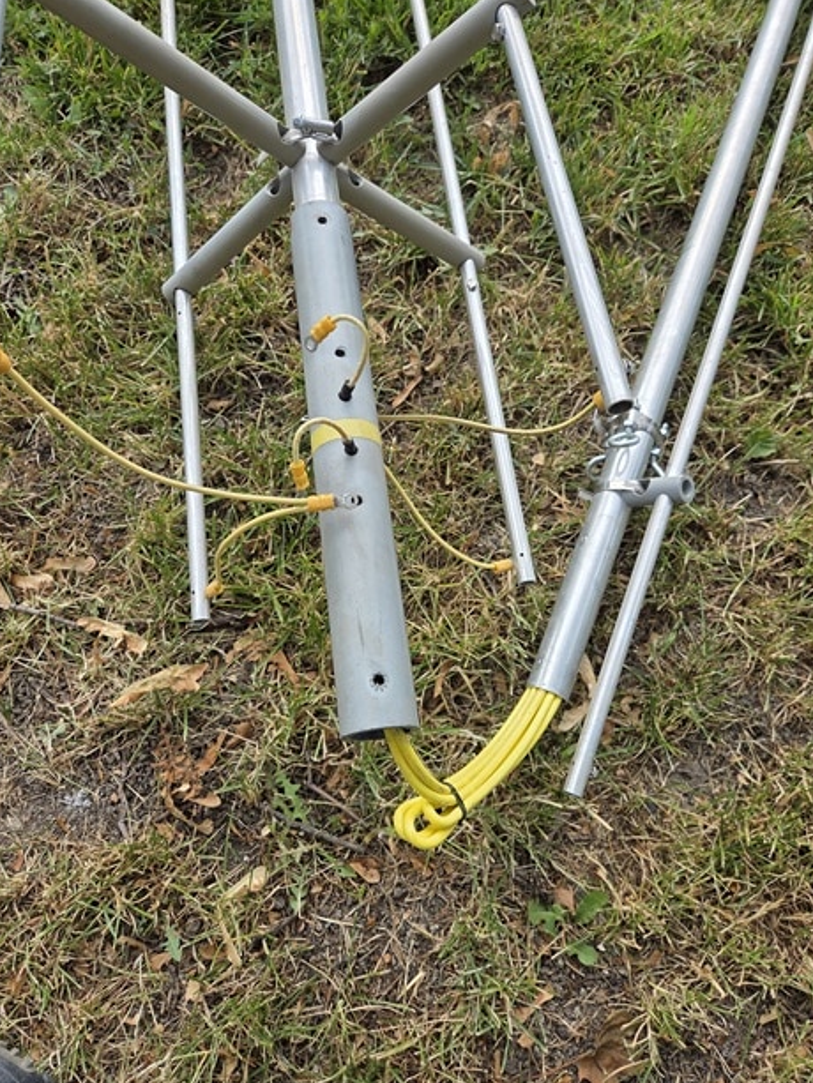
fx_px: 751
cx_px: 410
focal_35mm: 24
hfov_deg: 56.8
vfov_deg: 71.6
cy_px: 558
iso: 80
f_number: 1.8
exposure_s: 1/1606
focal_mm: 5.4
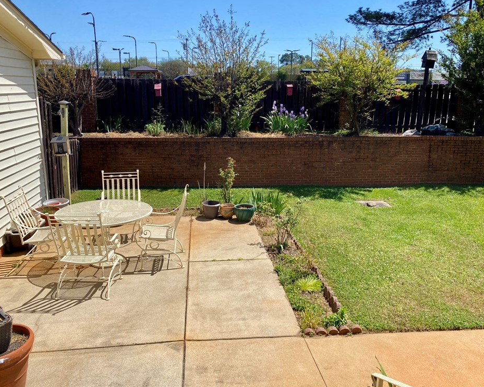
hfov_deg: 62.2
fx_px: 401
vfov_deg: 51.5
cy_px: 187
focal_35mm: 28
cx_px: 255
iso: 32
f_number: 1.8
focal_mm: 4.25
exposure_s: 1/2688
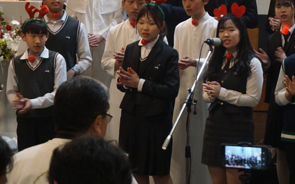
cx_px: 215
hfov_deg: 16.9
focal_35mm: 123
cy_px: 29
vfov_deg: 10.6
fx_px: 989
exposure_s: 1/50
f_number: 5.6
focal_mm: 50
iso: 3200
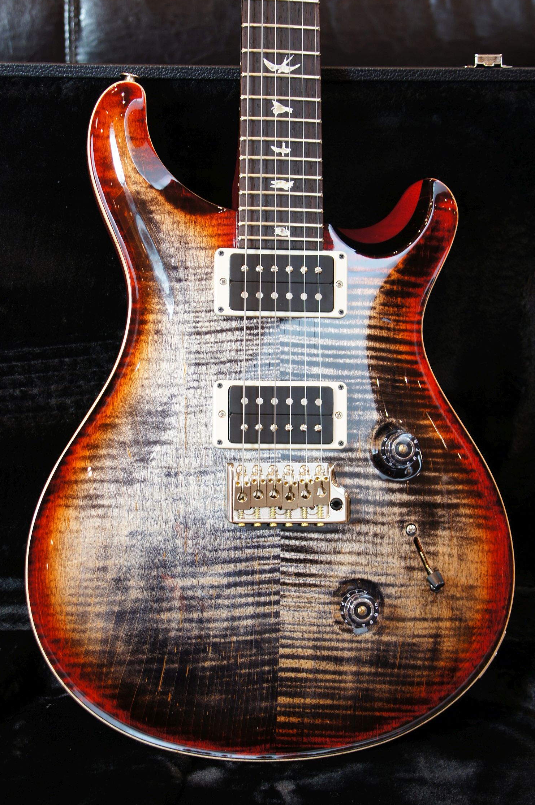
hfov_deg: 17.7
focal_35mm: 77
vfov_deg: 26.3
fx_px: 1720
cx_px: 271
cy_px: 408
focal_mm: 50
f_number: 5.6
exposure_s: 1/3
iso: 100
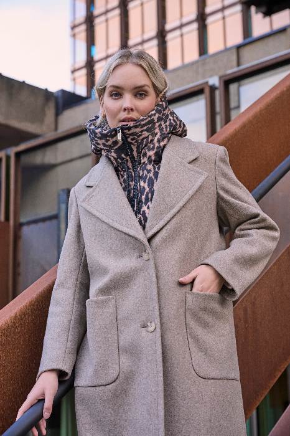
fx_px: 786
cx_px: 145
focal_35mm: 65
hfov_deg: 20.9
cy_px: 218
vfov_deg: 31.0
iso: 500
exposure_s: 1/160
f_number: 5.6
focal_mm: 65
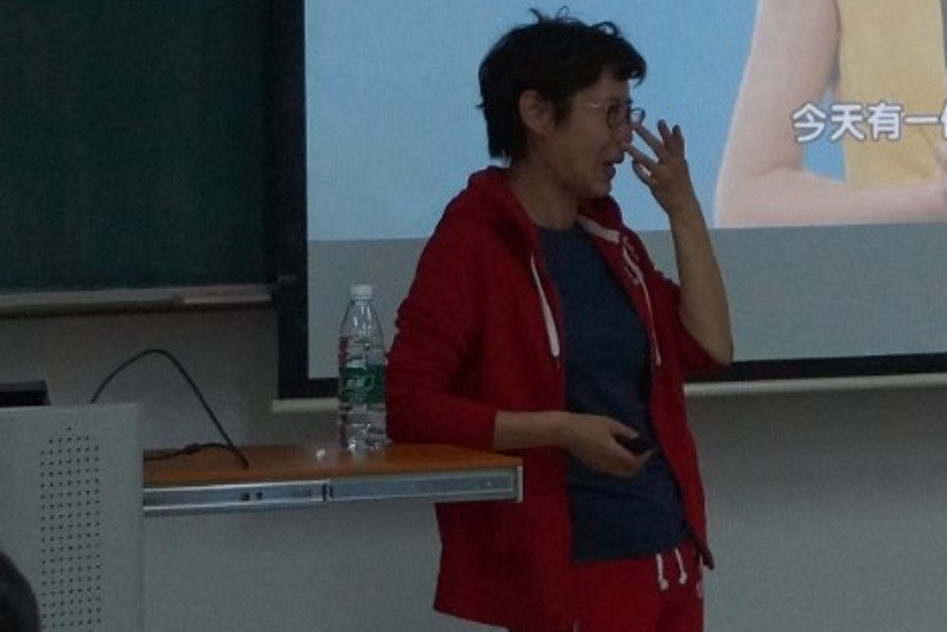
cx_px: 1462
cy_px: 113
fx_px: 5657
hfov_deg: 9.3
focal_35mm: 215
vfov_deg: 6.4
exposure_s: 1/80
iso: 1600
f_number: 5
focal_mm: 42
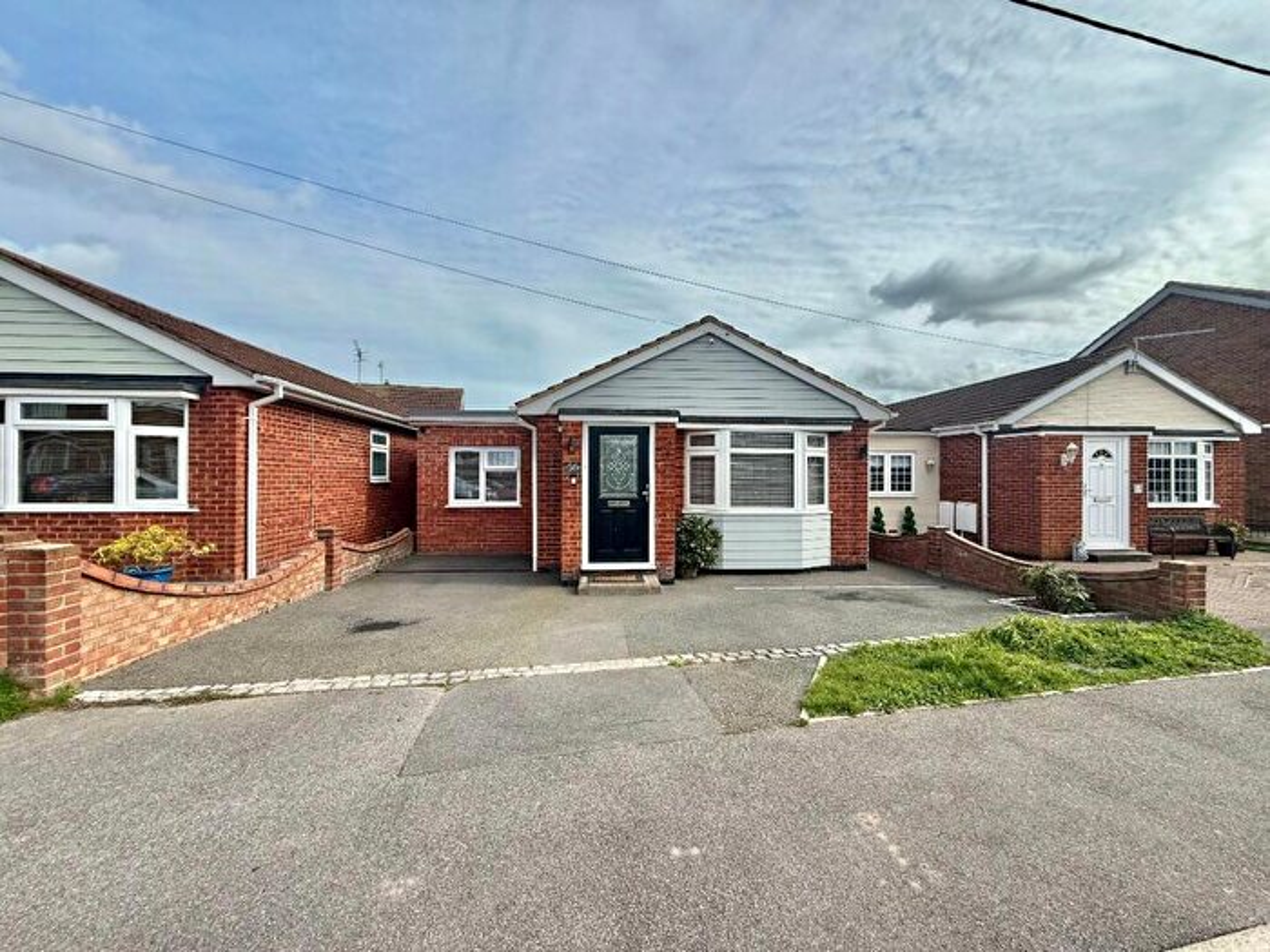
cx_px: 635
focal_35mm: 14
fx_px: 514
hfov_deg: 102.1
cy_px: 476
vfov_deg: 85.7
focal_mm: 2.22
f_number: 2.2
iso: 50
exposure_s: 1/1848
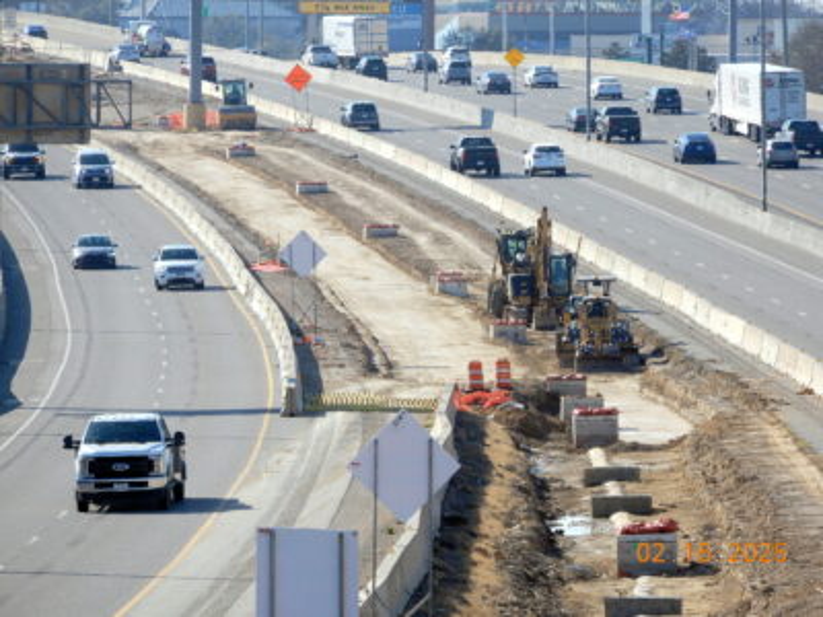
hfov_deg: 5.0
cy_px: 308
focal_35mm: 400
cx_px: 412
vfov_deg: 3.7
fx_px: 9510
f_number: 6.3
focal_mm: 71.4
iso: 80
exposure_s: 1/400
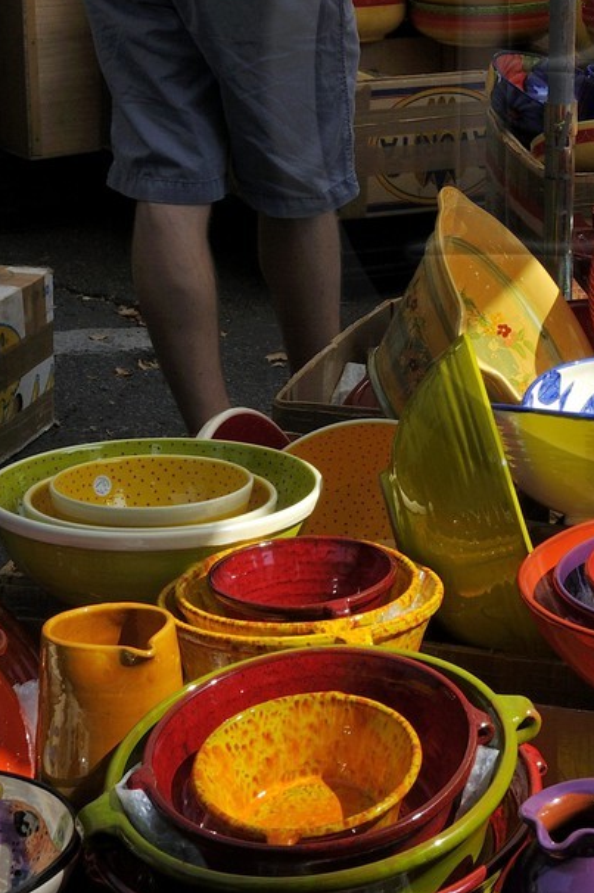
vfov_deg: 15.4
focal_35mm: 132
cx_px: 721
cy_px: 75
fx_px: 3272
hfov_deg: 10.2
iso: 400
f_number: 16
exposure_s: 1/200
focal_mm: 50
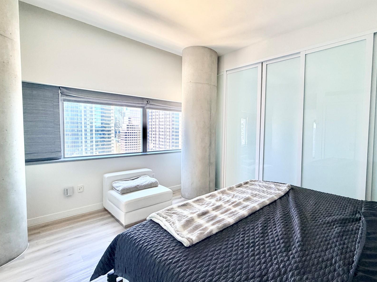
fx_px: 196
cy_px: 140
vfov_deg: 71.6
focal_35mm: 18
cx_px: 232
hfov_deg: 86.3
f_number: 2.2
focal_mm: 2.22
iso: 320
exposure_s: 1/81
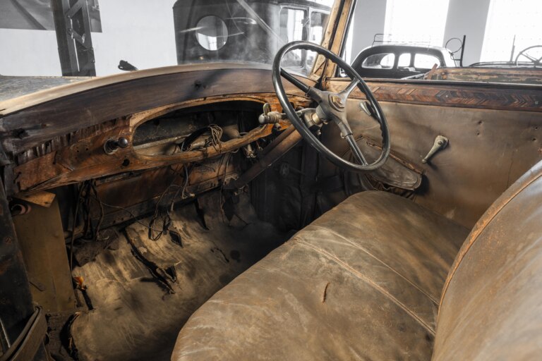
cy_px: 180
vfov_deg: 47.9
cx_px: 271
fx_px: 406
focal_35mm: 27
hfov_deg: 67.4
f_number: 9
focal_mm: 27
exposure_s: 6
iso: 100
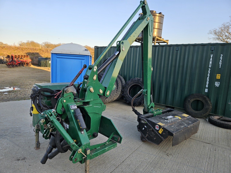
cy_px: 86
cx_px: 116
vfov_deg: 58.9
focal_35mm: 23
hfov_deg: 73.9
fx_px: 153
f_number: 1.8
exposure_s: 1/245
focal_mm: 5.4
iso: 25
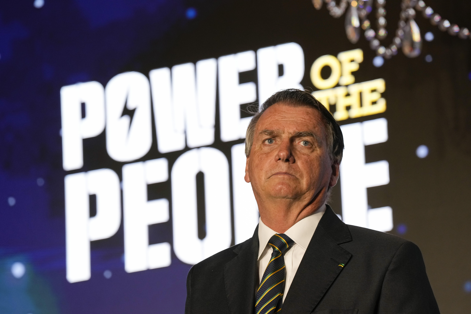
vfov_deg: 6.9
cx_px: 236
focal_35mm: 200
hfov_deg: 10.3
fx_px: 2616
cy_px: 157
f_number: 5
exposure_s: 1/250
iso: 2000
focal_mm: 200
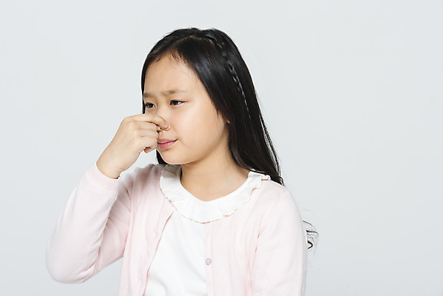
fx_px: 1970
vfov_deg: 8.6
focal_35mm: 160
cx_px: 222
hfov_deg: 12.8
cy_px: 148
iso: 100
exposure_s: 1/125
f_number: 14
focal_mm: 160
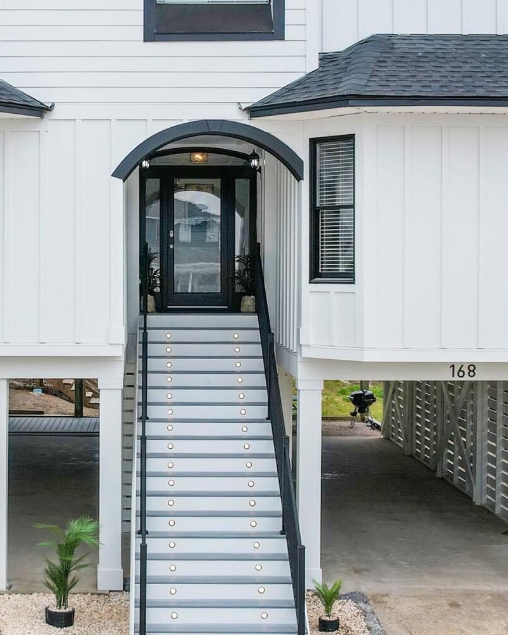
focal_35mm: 62
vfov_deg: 30.5
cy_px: 285
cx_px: 148
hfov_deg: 24.4
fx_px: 1165
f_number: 2.8
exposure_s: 1/400
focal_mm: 8.38
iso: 100
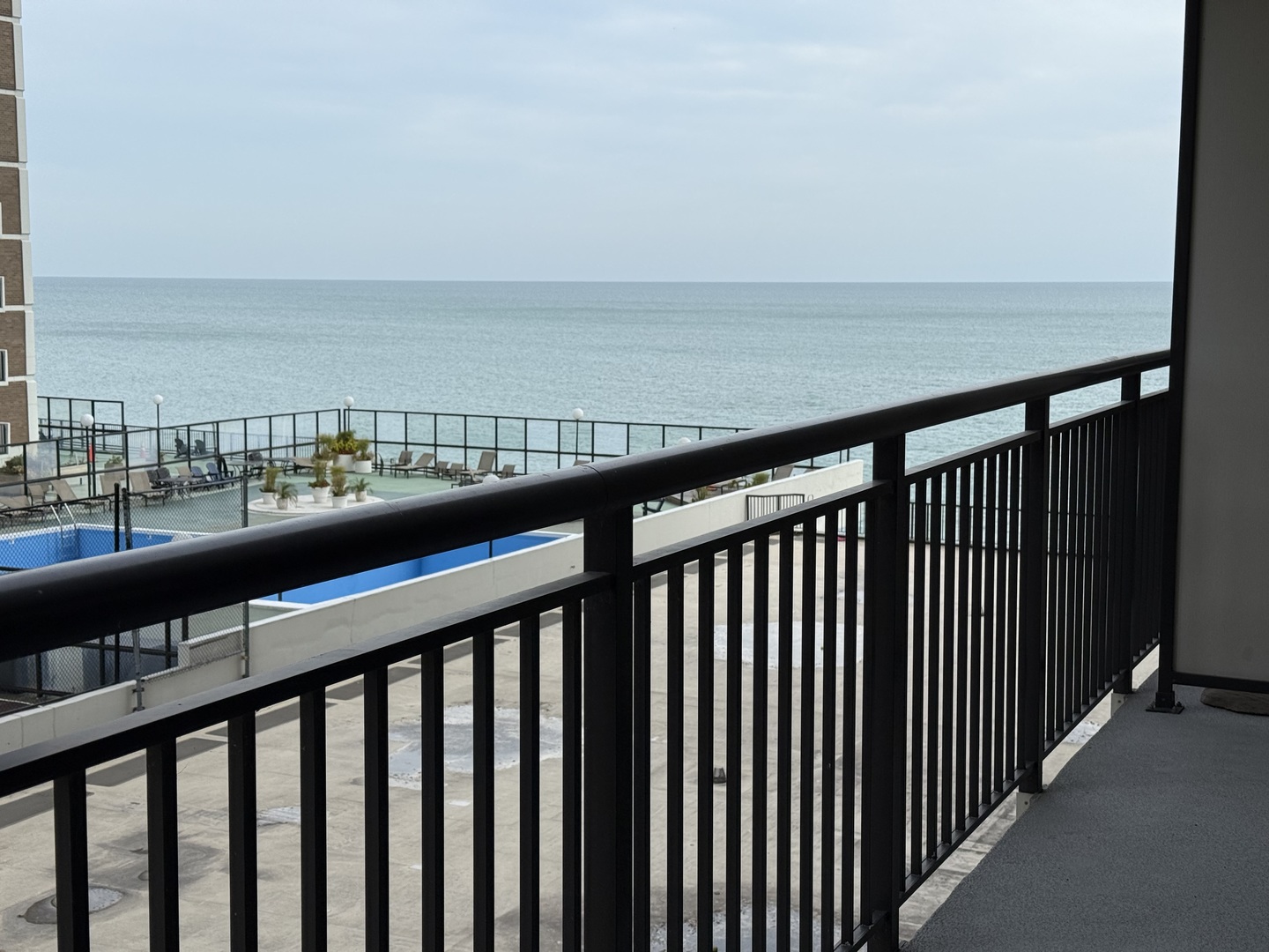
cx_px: 634
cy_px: 476
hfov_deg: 39.7
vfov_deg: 30.3
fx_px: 1760
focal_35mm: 48
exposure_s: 1/4098
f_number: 1.78
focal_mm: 6.76
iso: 64
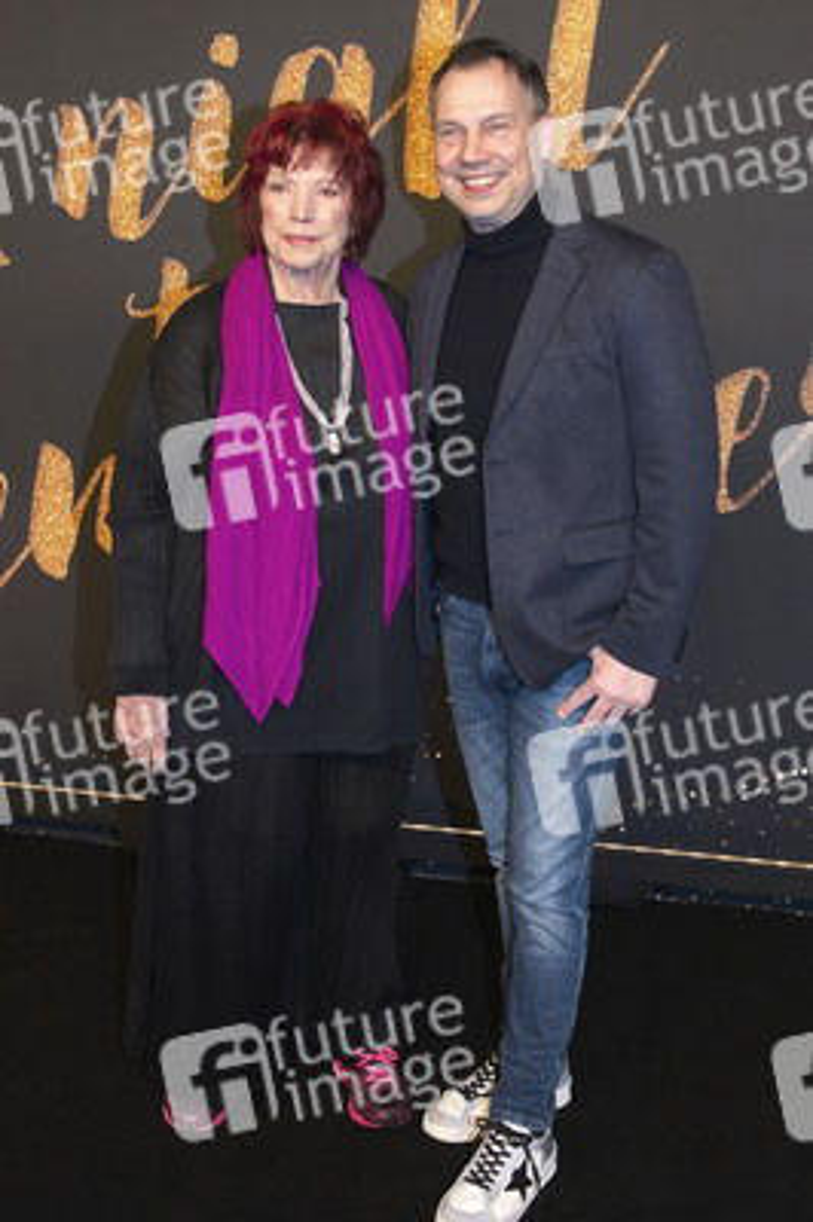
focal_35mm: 34
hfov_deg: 38.8
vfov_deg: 55.8
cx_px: 406
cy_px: 611
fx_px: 1154
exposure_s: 1/250
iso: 800
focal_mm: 34
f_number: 5.6
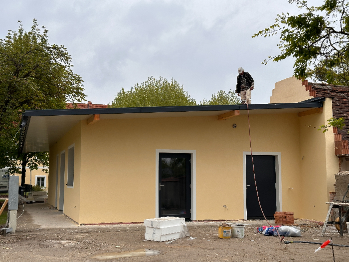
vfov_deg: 30.3
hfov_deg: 39.7
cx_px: 174
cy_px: 131
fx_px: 484
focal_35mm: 48
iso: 64
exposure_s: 1/4566
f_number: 1.78
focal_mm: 6.86
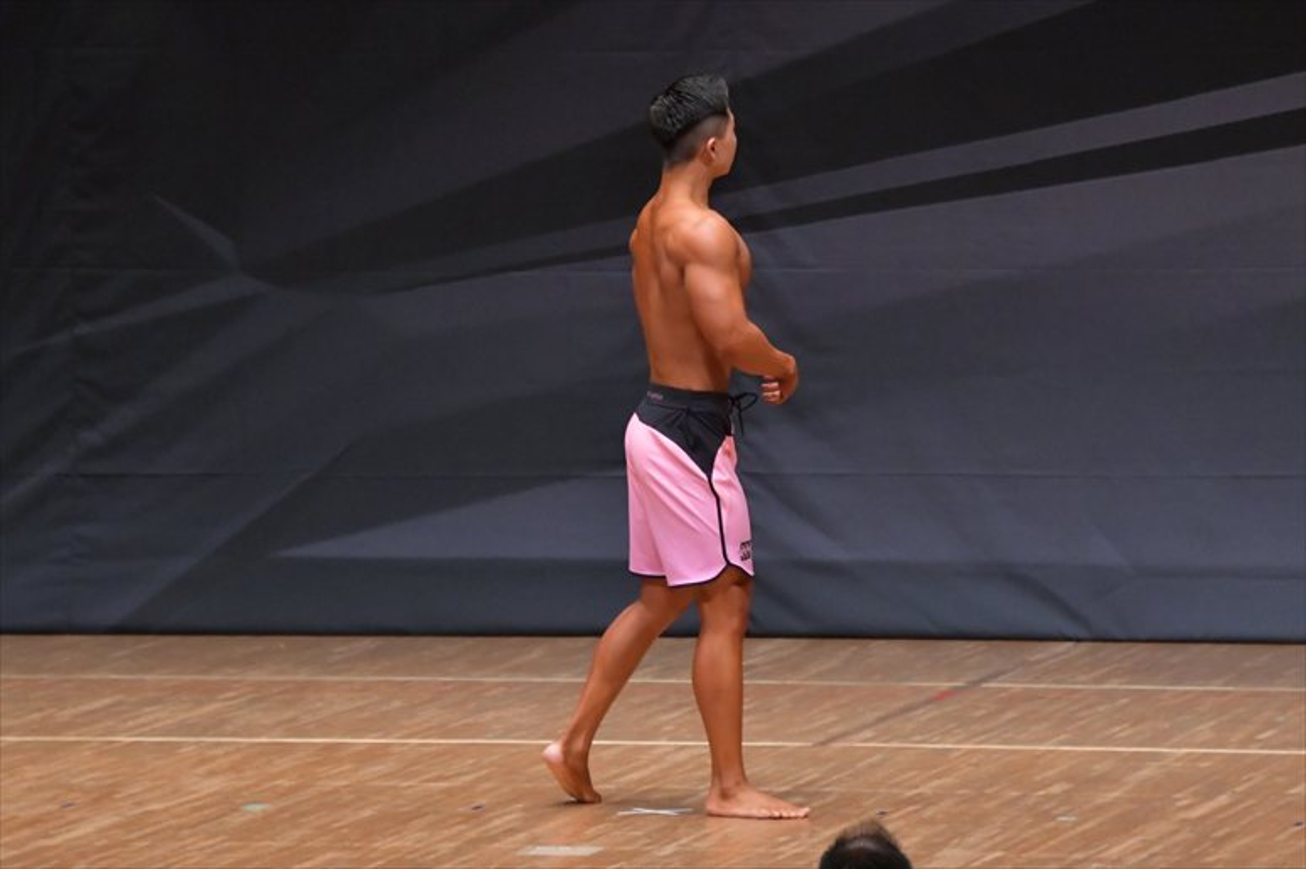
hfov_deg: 7.6
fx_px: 9790
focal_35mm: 270
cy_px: 434
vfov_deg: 5.1
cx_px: 653
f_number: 5.6
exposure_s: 1/400
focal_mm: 180
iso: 6400
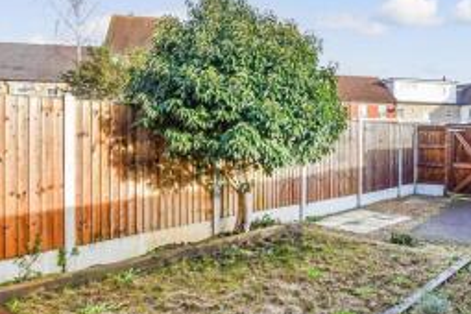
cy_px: 162
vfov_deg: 46.4
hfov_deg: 64.2
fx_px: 366
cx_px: 305
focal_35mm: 28
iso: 320
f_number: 8
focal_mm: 10
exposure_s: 1/200
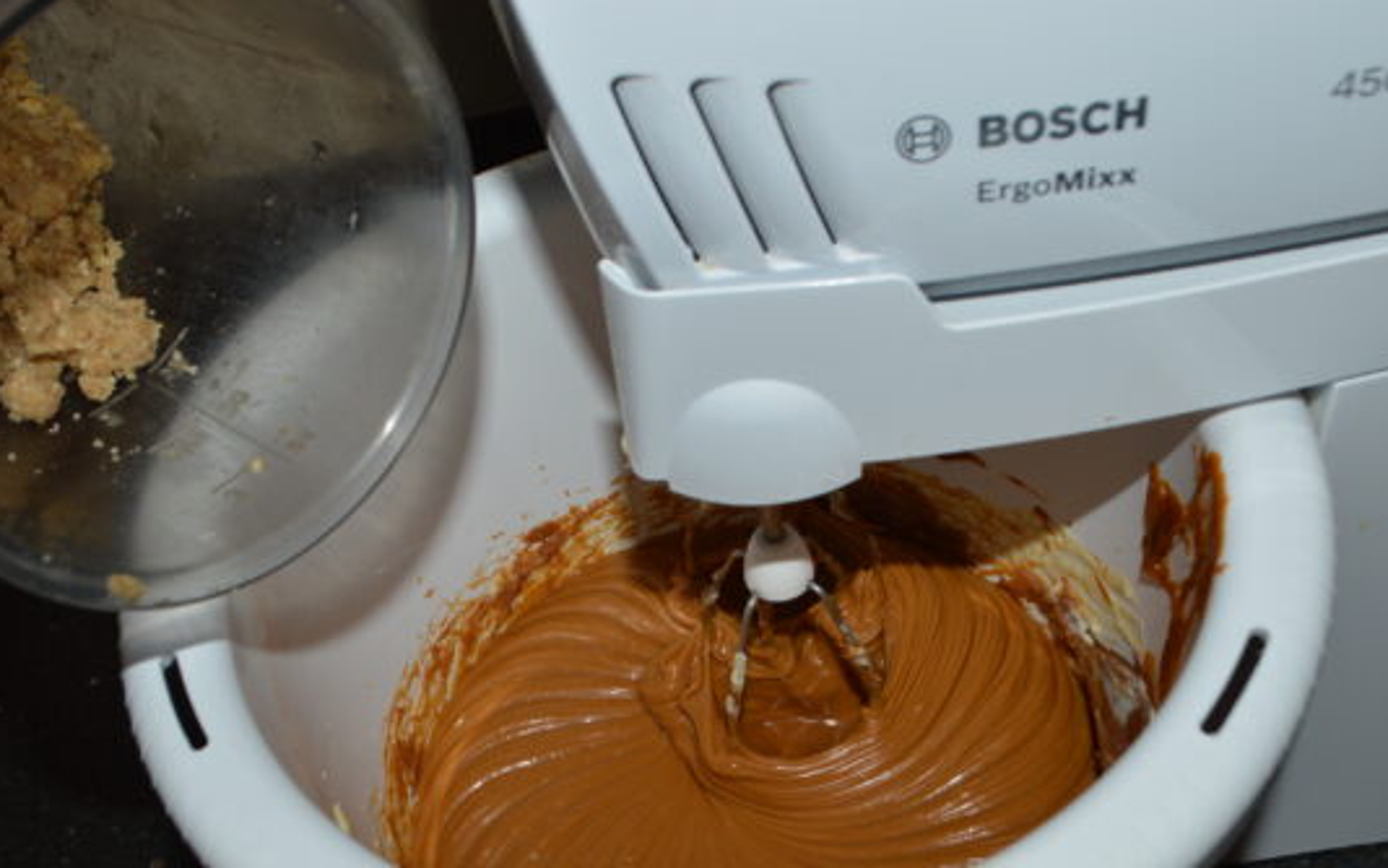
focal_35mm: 44
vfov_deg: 29.0
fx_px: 1665
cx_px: 647
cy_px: 578
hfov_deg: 45.2
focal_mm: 22
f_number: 8
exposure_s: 1/60
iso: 100
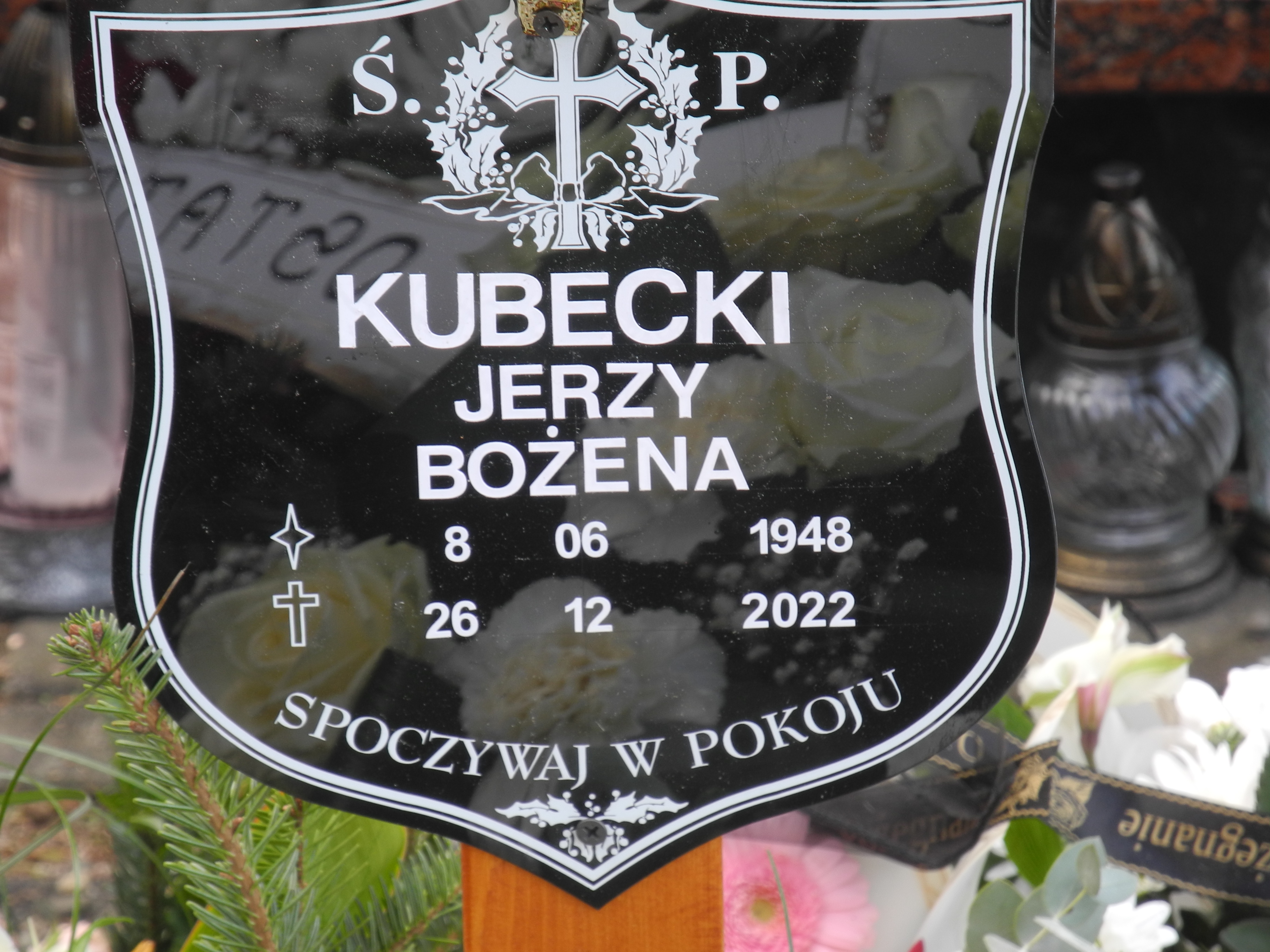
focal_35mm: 200
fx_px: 7338
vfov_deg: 7.4
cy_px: 476
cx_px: 635
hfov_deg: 9.9
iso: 100
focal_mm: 42.6
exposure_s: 1/30
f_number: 5.6
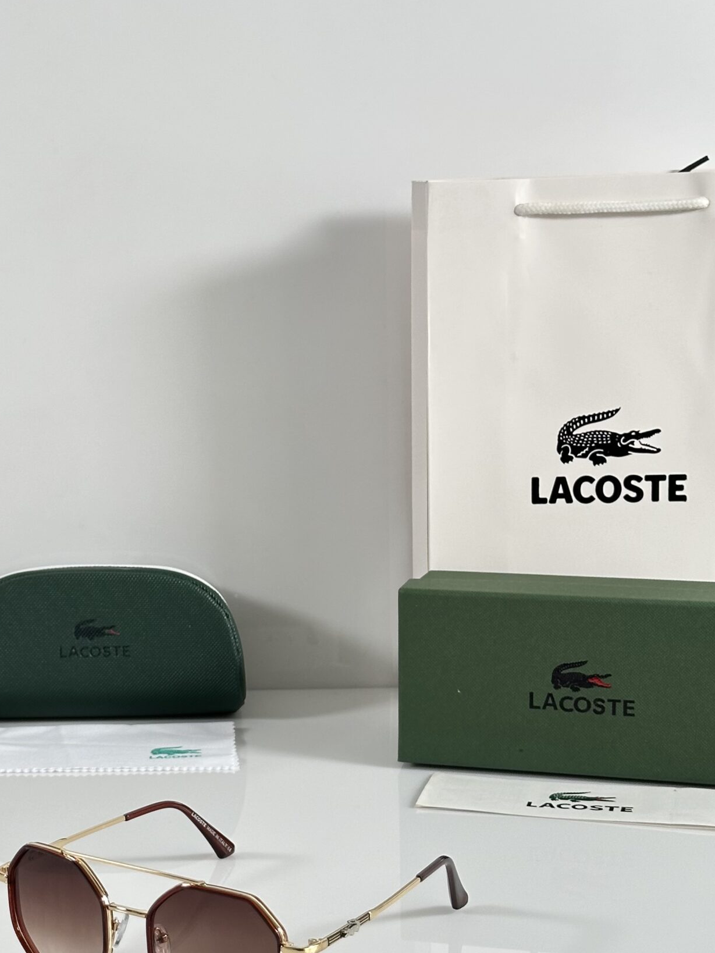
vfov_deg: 26.0
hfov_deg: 19.5
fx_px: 2065
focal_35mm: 75
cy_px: 525
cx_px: 159
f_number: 1.78
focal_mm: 6.86
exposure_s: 1/100
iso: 64
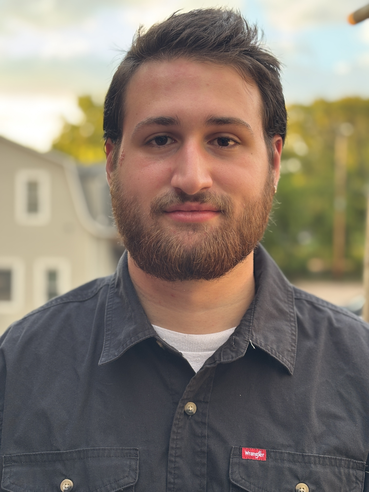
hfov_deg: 28.0
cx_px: 184
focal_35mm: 52
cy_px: 246
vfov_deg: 36.8
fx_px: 739
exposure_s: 1/83
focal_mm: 5.96
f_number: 1.6
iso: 50
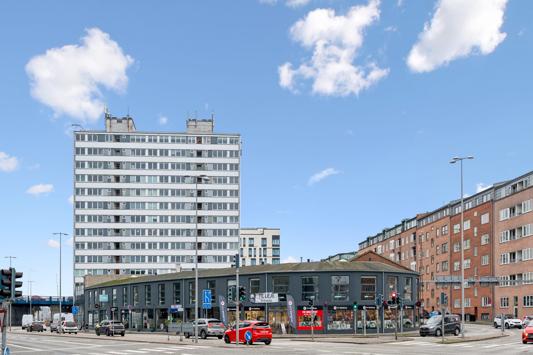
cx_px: 266
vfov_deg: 37.9
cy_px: 178
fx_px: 518
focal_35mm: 35
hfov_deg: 54.4
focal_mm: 35
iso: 800
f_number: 9
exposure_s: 1/125
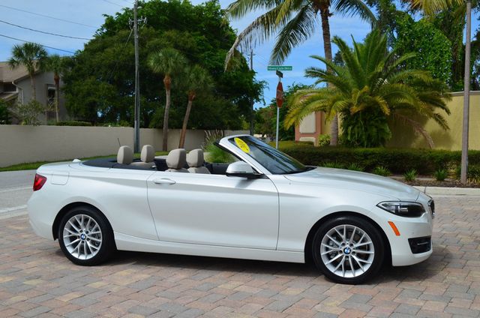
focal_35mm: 39
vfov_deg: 34.1
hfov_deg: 49.6
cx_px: 240
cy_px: 159
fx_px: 519
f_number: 11
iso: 100
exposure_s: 1/125
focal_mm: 26
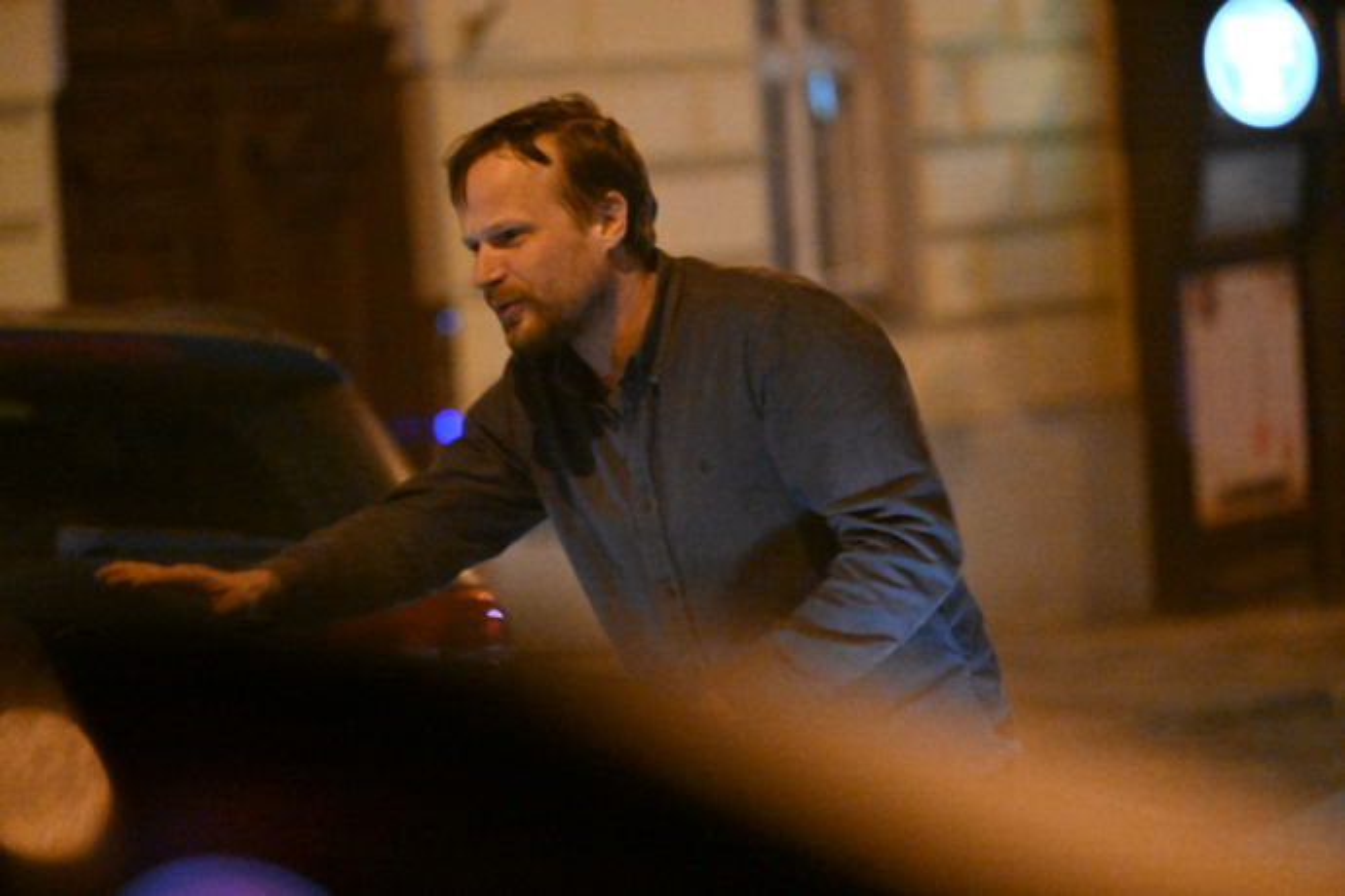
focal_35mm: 104
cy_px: 448
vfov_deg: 13.2
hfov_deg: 19.6
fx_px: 3885
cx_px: 672
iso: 25600
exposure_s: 1/100
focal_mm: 104
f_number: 2.8
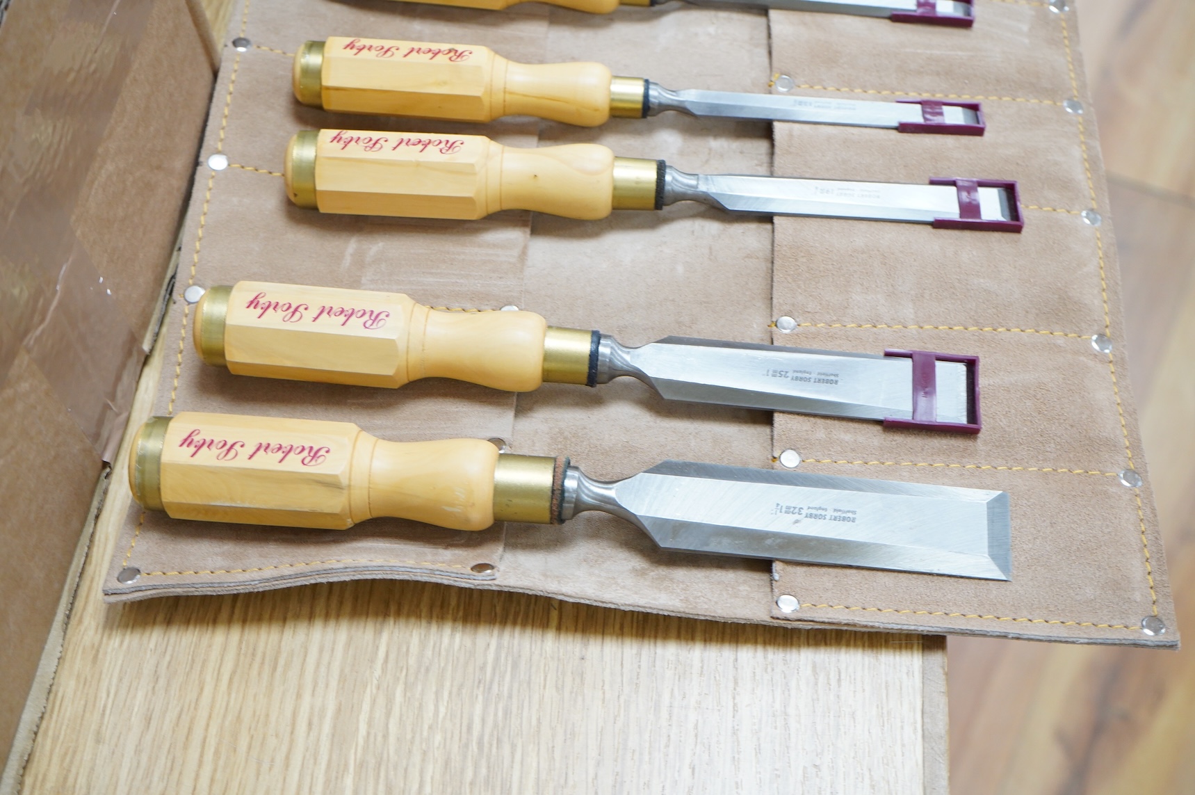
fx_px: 1526
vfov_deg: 29.2
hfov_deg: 42.8
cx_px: 598
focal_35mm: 46
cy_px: 398
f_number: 6.3
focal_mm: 46
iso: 2500
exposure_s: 1/80
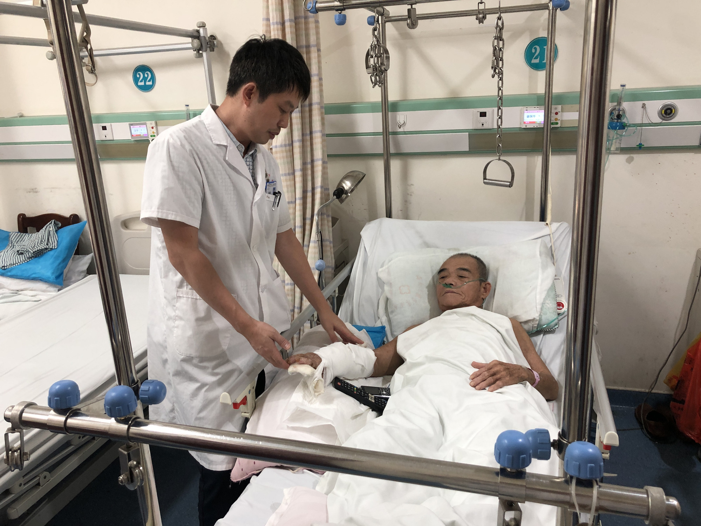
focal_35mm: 28
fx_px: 567
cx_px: 350
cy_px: 263
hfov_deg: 63.4
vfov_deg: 49.7
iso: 40
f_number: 1.8
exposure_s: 1/20
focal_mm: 4
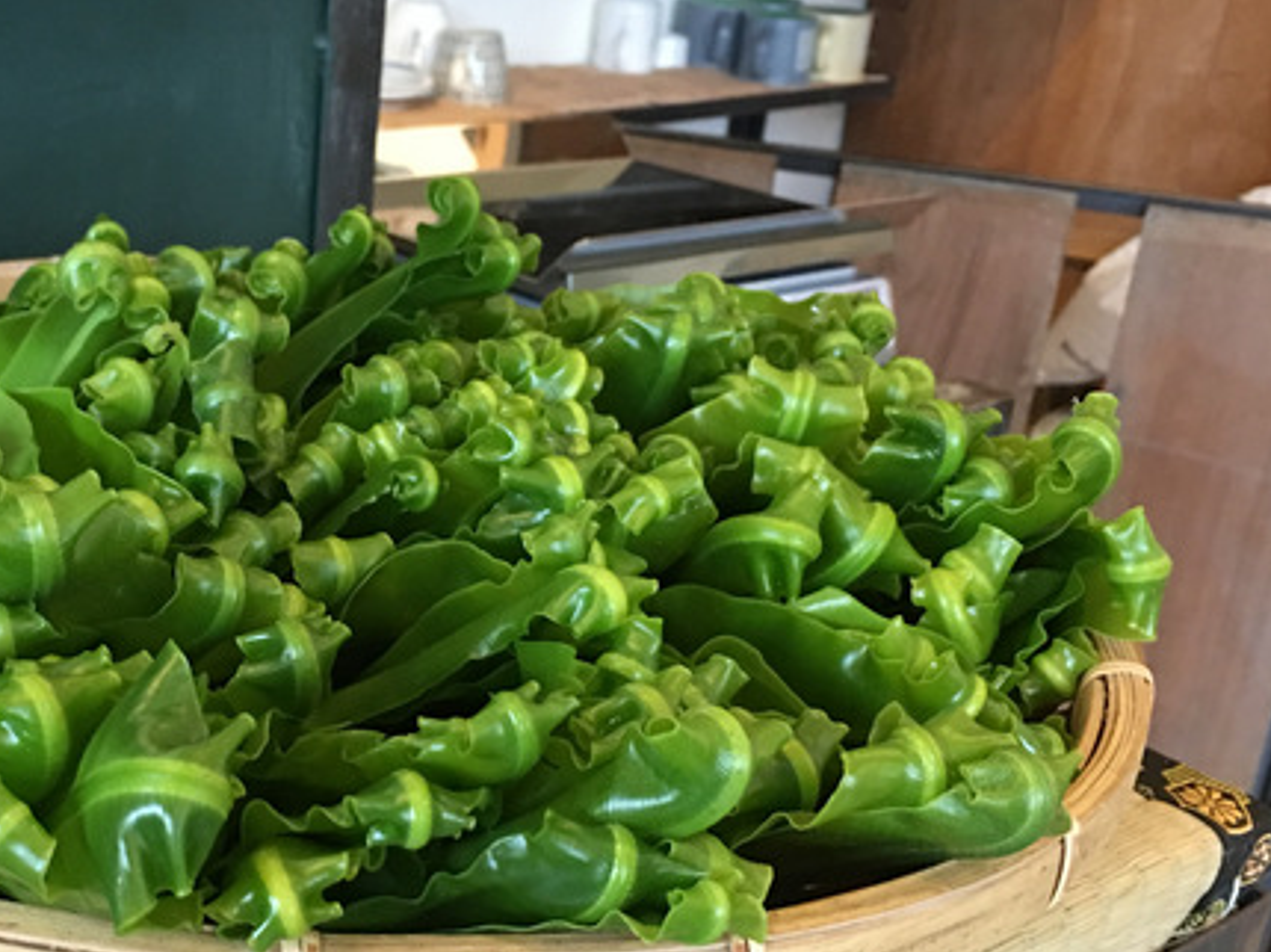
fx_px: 1982
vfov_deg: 26.8
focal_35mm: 54
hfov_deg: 35.0
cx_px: 361
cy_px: 671
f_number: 2.2
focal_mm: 4.15
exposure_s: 1/10
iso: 100
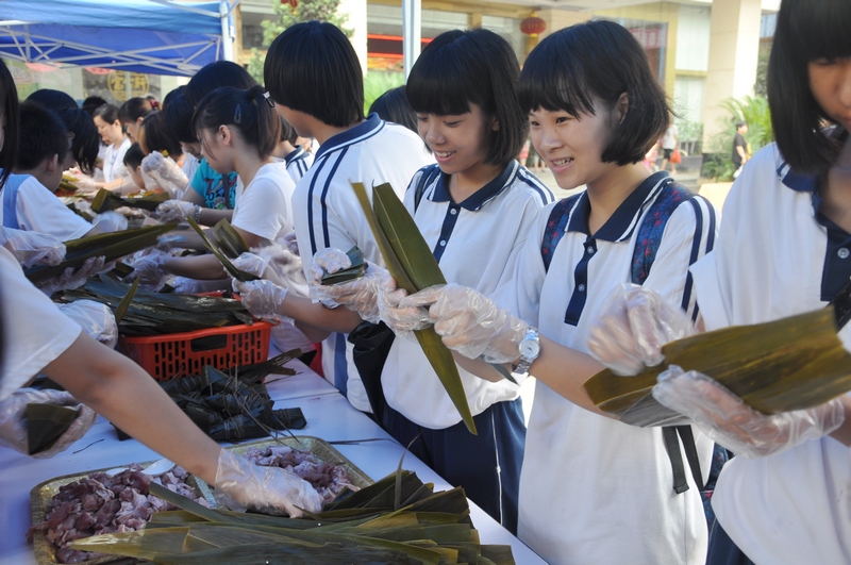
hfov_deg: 51.3
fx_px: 885
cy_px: 282
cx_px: 426
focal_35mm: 38
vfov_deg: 35.4
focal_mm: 25
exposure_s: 1/50
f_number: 5
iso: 200
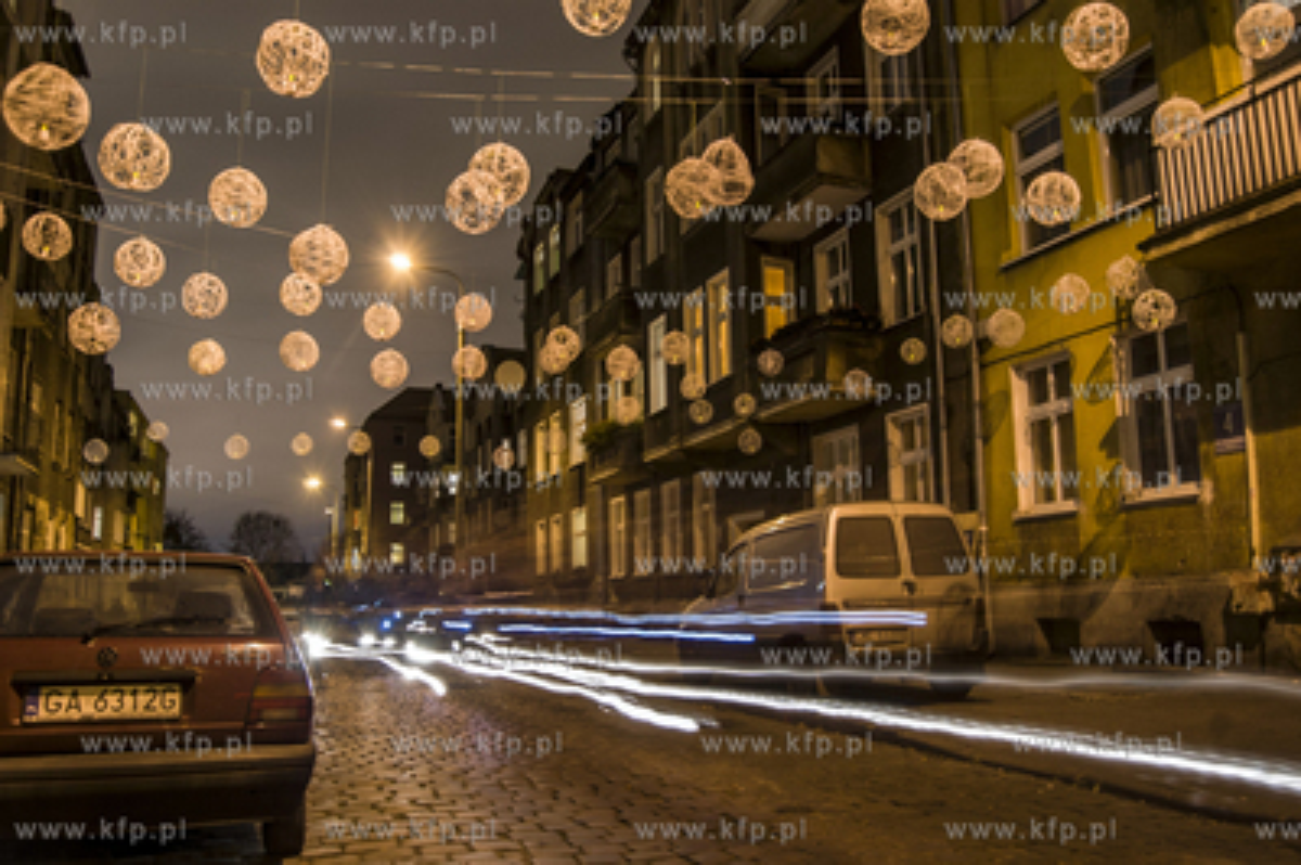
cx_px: 650
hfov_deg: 67.4
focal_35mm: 27
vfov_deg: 47.9
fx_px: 975
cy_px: 432
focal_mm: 18
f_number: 5.6
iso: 200
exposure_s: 6
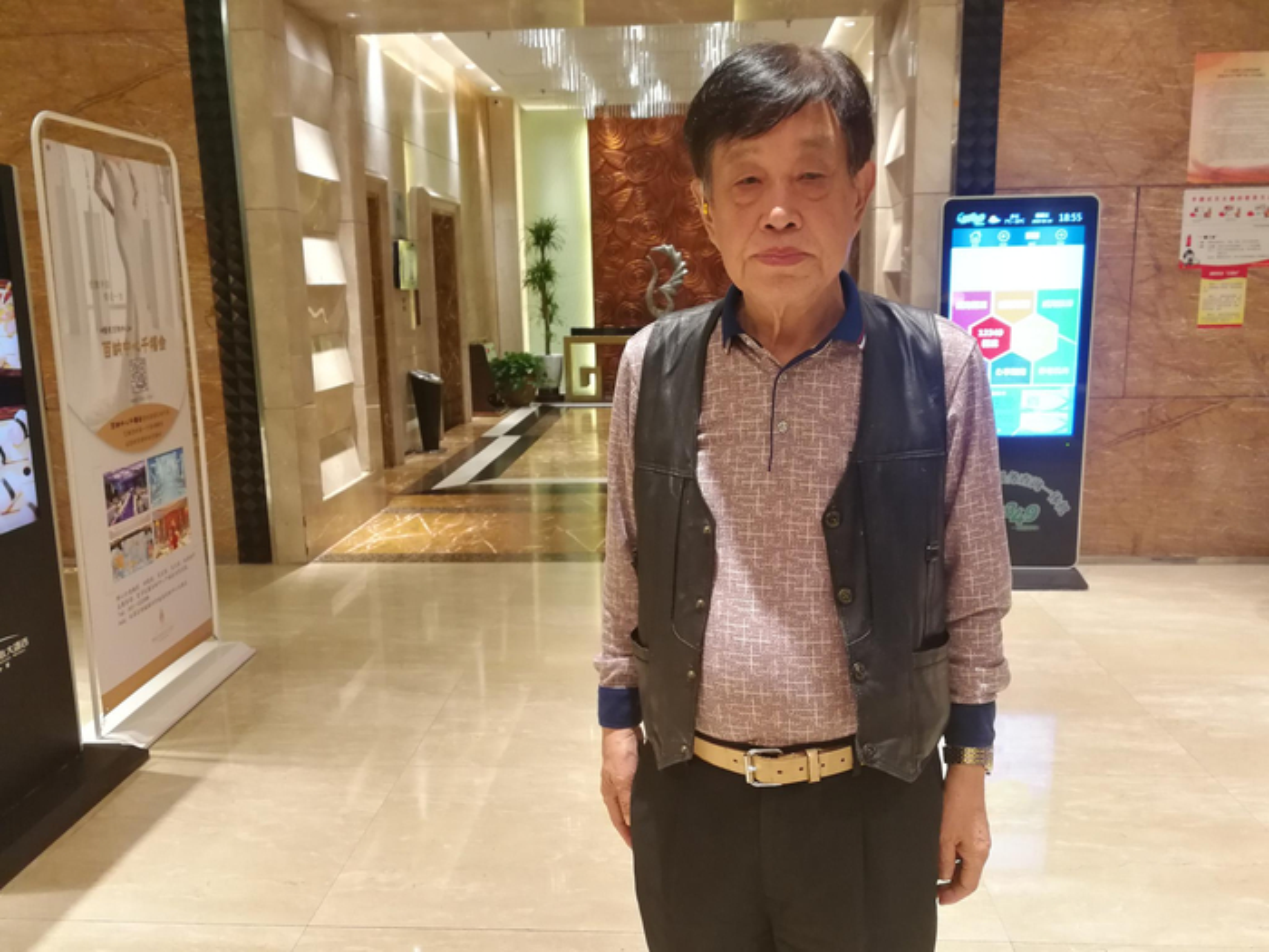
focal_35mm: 27
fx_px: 990
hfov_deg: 65.3
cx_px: 634
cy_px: 476
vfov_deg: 51.4
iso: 400
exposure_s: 1/33.3
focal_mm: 3.95
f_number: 2.2
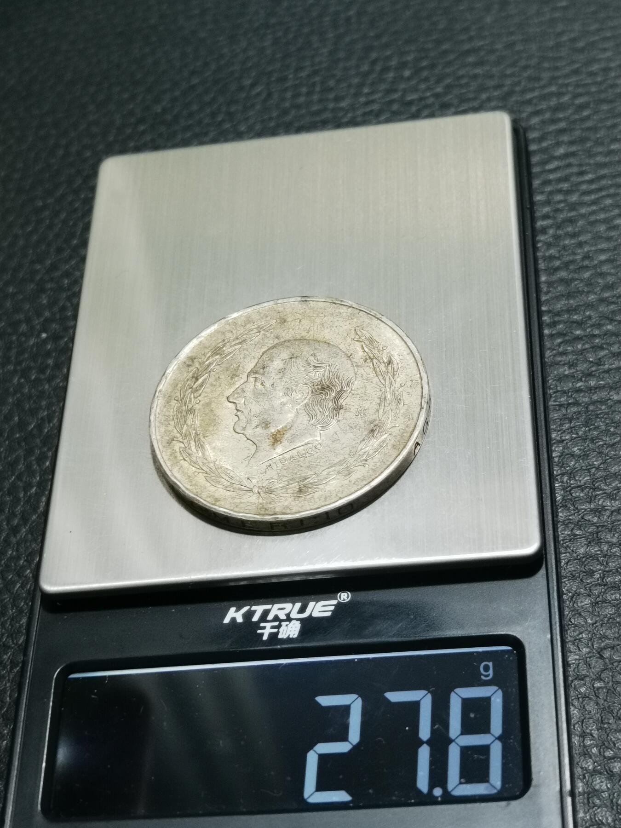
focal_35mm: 64
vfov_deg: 30.3
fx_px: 1531
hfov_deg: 22.9
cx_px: 310
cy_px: 414
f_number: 1.9
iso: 200
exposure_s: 1/100
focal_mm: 6.67
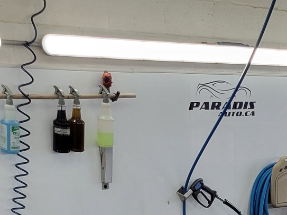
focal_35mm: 98
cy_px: 392
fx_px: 813
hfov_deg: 18.9
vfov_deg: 13.5
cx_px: 345
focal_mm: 5.4
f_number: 1.8
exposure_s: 1/120
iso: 80
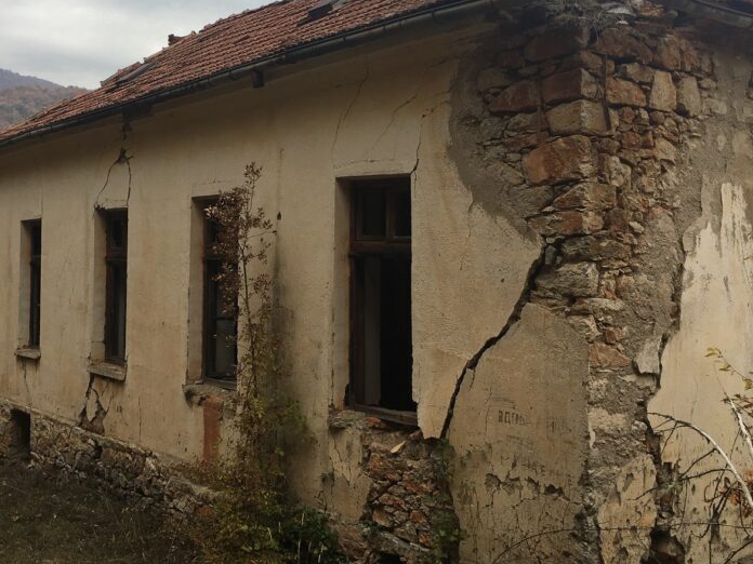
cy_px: 245
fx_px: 870
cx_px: 294
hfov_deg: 46.5
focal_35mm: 40
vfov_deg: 35.9
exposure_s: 1/553
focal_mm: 4.15
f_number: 2.2
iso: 25
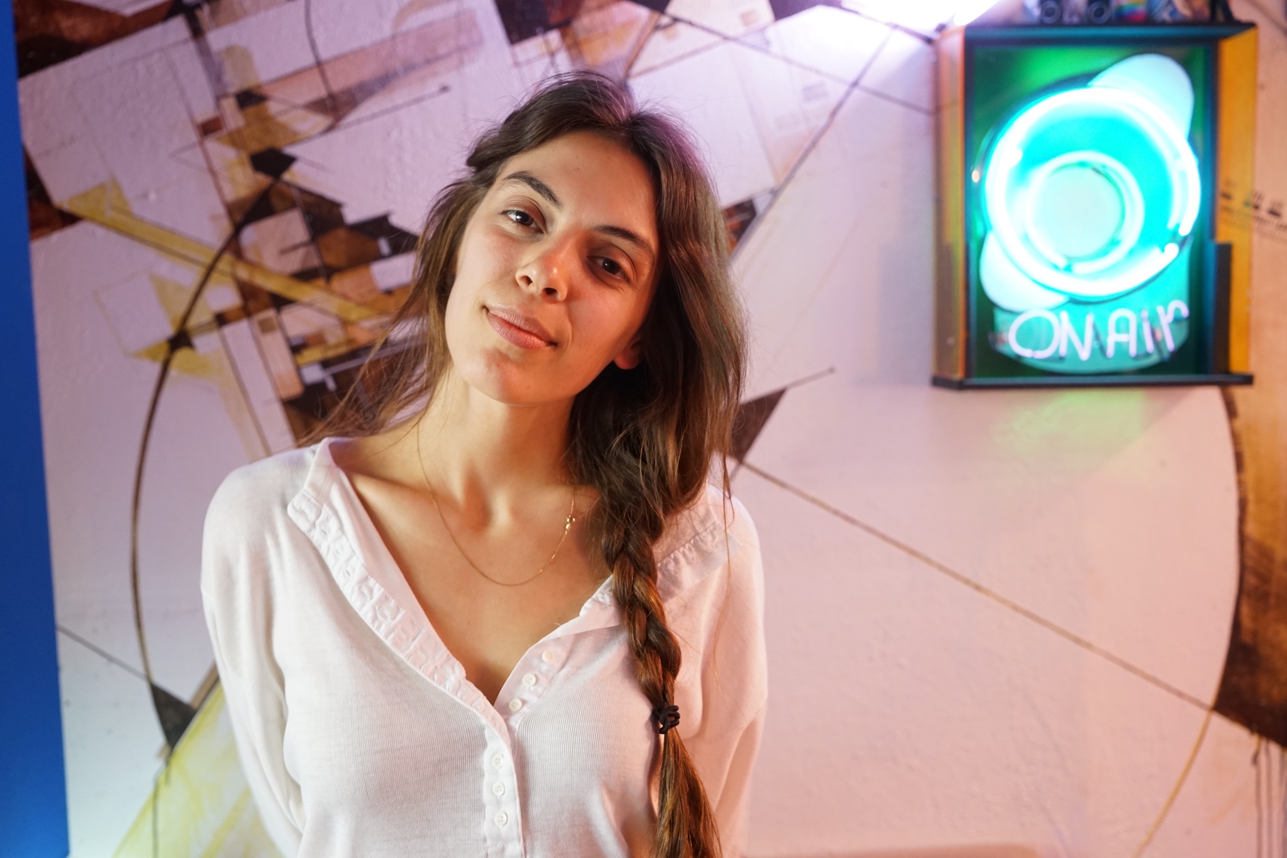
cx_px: 644
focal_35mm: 38
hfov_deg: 50.7
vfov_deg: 35.0
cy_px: 429
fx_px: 1358
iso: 1600
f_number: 4
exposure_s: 1/13
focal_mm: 38
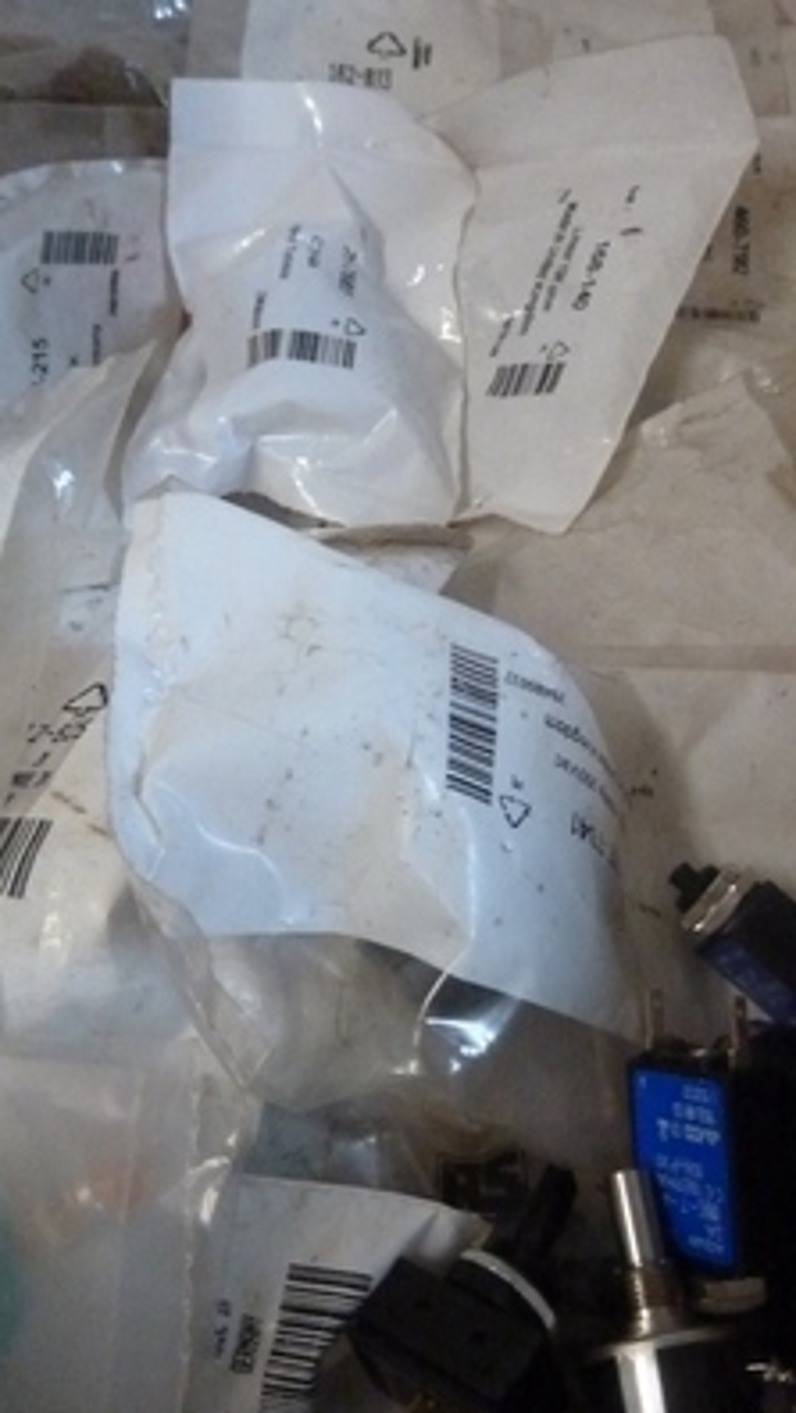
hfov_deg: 35.6
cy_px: 689
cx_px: 460
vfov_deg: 59.5
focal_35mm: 33
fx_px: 1237
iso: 800
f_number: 3.3
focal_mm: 4.1
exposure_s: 1/50
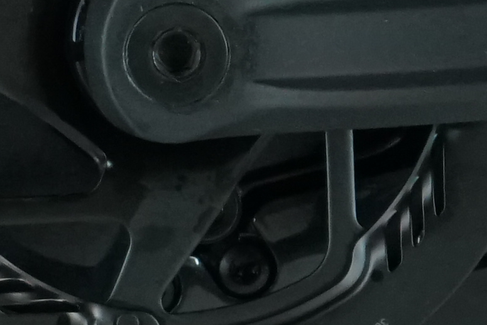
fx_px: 7333
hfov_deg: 3.7
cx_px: -728
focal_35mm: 542
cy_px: 18
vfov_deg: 2.5
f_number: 5.6
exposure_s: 1/200
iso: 2000
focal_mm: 70
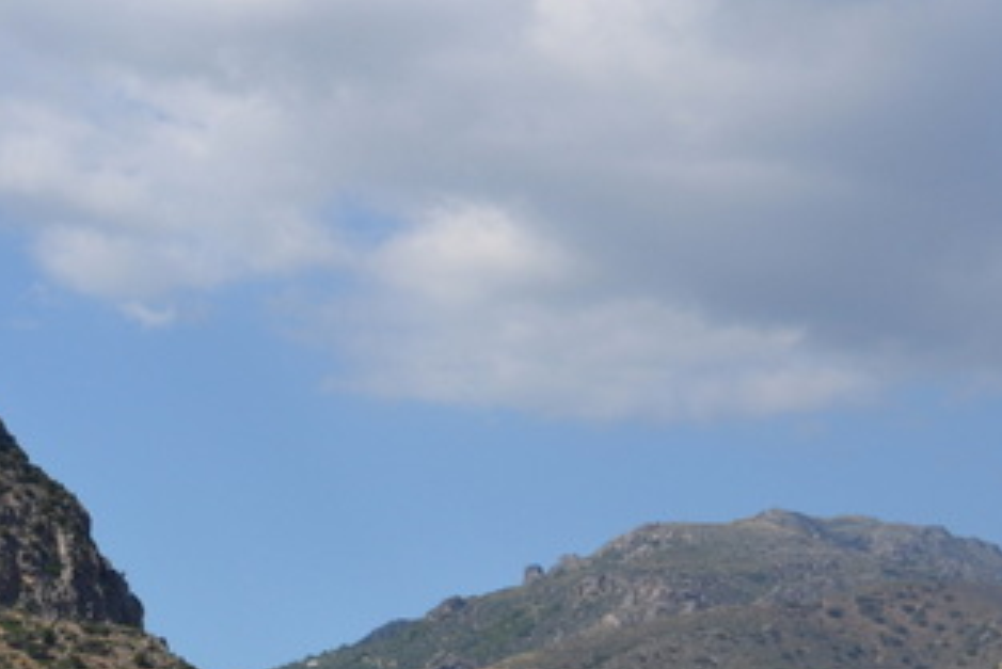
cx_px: 13
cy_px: 775
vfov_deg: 11.7
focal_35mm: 115
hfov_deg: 17.4
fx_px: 3202
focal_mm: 30
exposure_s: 1/250
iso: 100
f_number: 8
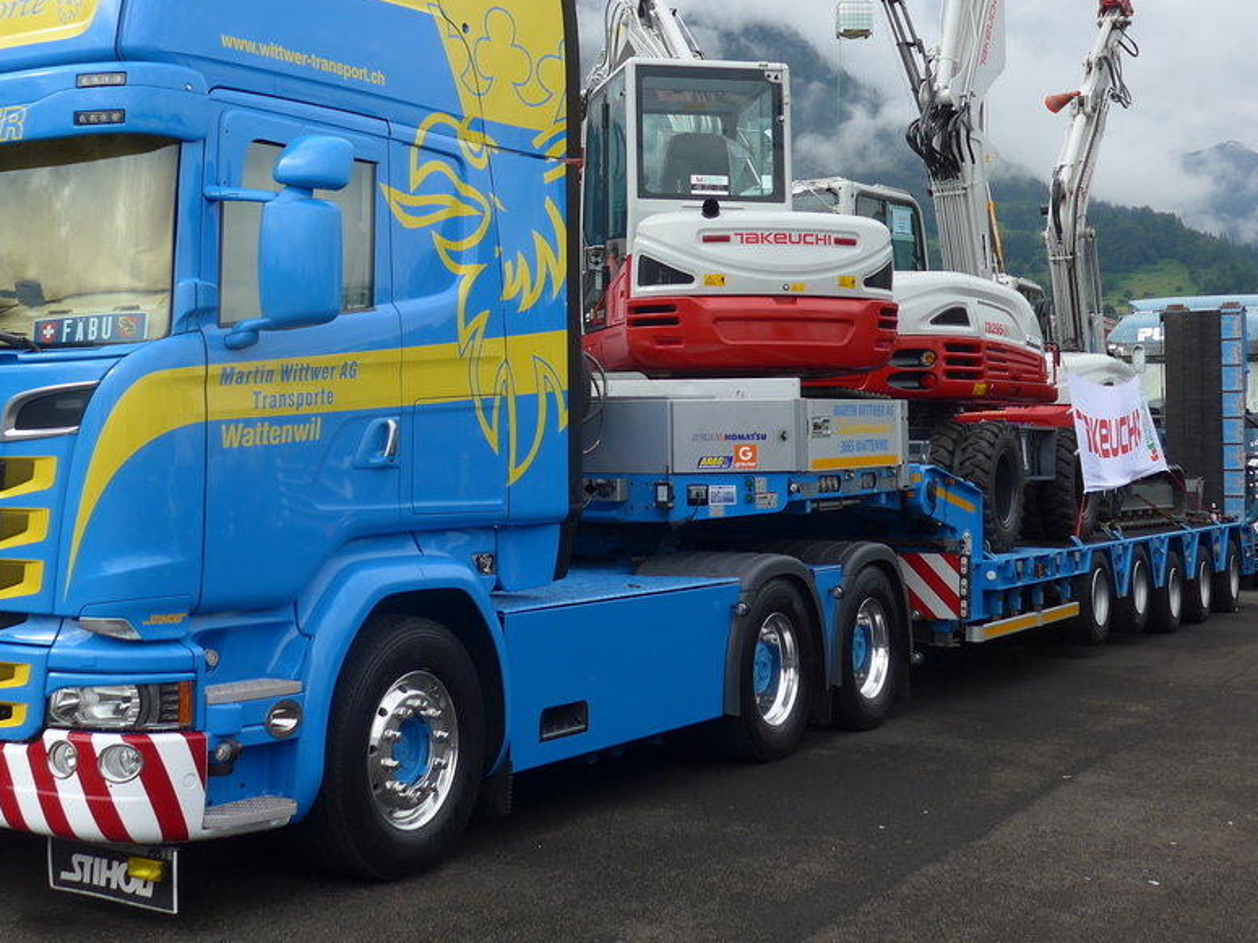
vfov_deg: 30.1
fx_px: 1744
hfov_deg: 39.2
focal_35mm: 48
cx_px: 427
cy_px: 336
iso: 80
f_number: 2.8
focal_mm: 6.5
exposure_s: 1/640
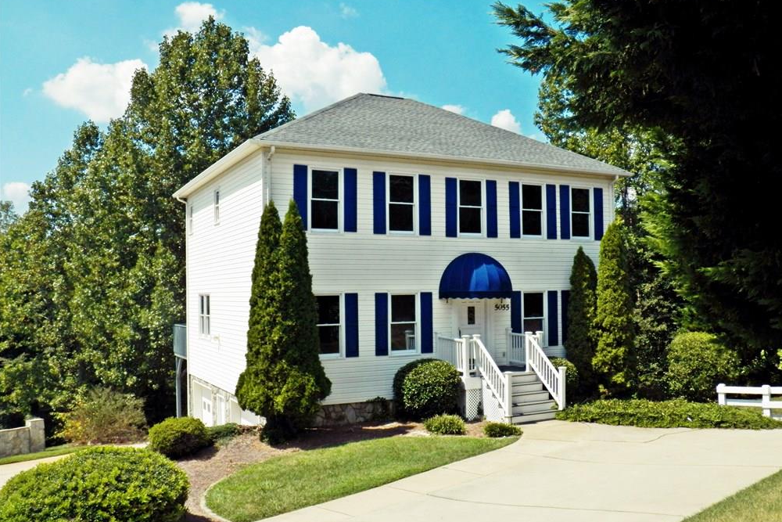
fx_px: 717
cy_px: 290
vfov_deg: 39.9
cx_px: 399
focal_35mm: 33
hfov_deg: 57.2
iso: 125
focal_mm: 5.5
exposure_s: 1/1250
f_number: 5
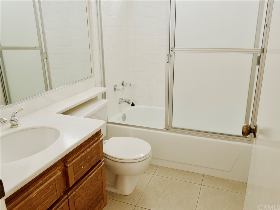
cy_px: 105
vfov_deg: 46.8
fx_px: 243
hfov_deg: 60.0
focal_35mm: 30
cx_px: 140
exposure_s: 1/15
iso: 500
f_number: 5.6
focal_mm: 14
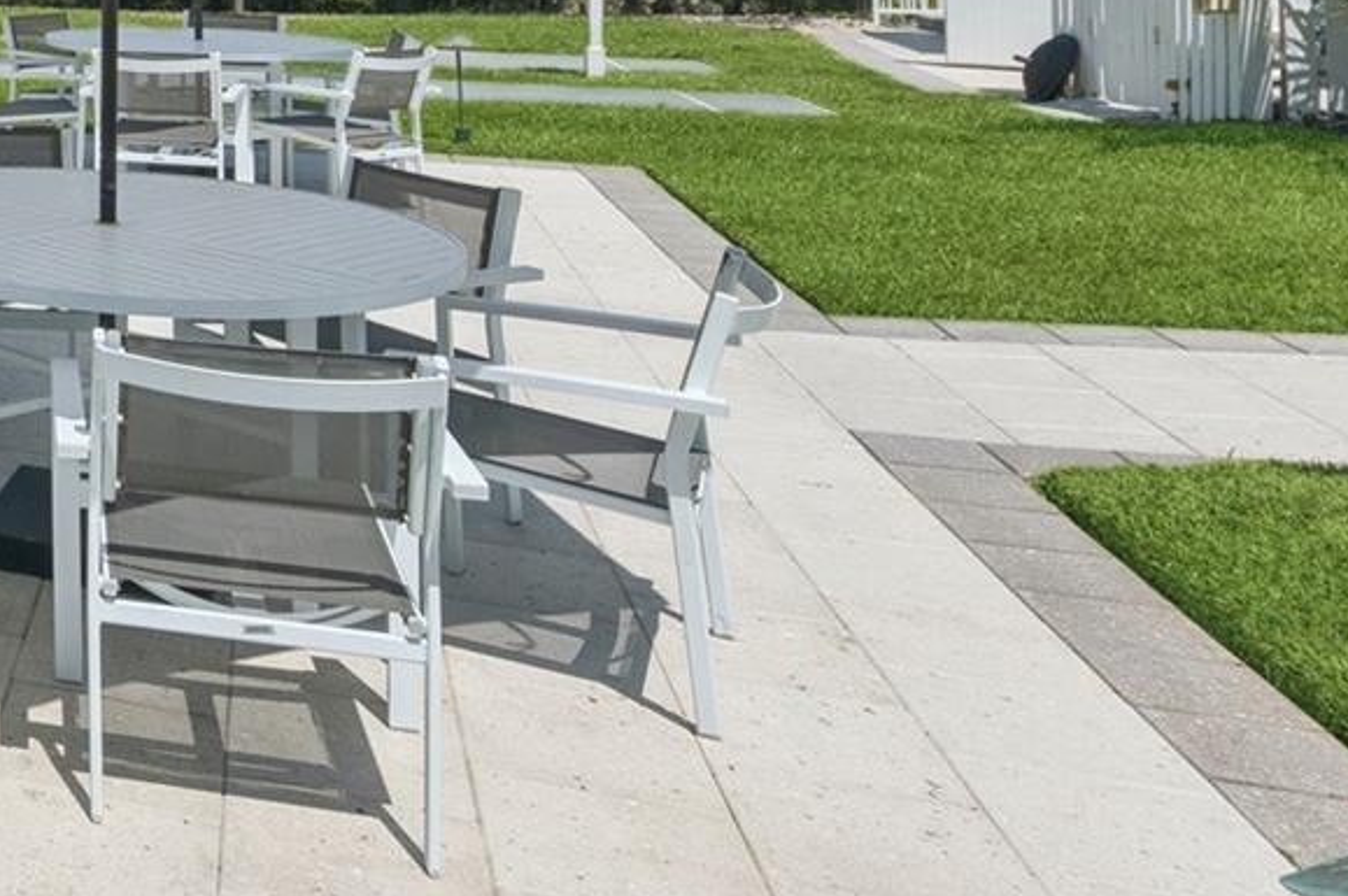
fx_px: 1721
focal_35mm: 46
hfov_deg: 31.6
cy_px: -158
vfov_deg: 26.2
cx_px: -449
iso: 160
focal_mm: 13
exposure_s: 1/1250
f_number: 8
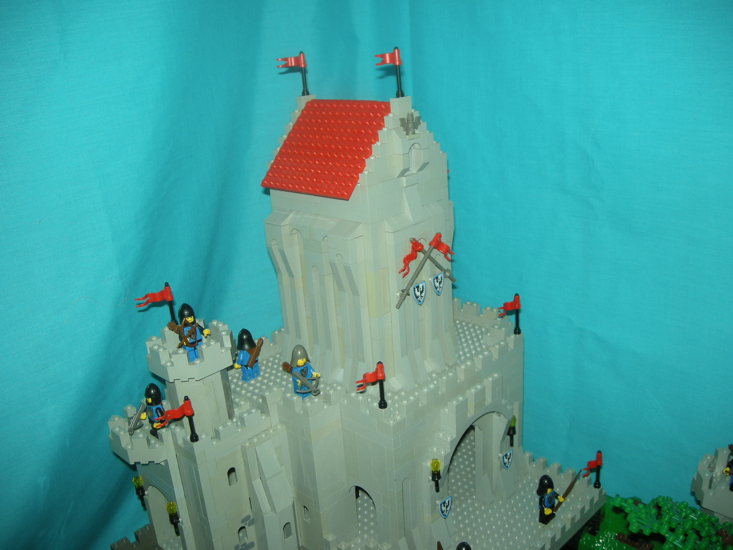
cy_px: 275
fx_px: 741
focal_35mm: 35
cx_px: 366
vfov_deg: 40.7
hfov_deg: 52.6
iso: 50
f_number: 2.8
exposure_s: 1/60
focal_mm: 5.7
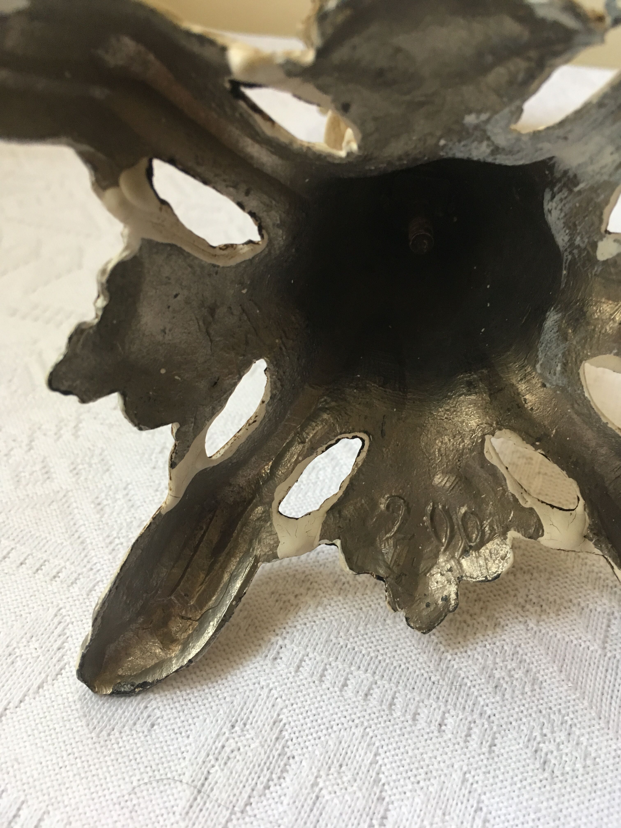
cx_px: 310
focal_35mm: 29
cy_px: 414
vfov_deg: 61.7
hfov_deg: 48.2
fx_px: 694
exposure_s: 1/33
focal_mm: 4.15
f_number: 2.2
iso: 160
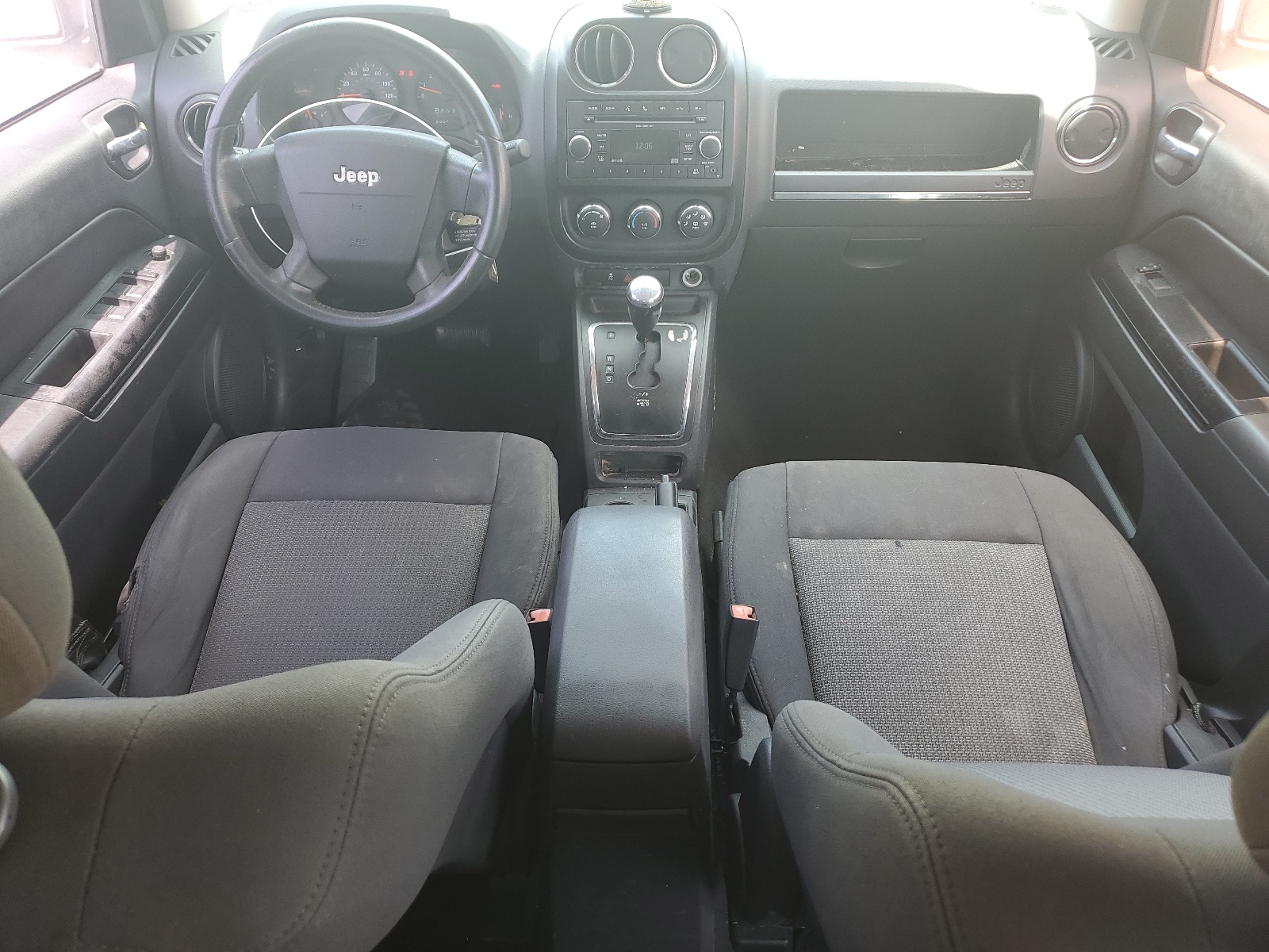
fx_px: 953
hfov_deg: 67.3
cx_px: 634
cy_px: 476
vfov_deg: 53.1
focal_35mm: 26
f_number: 1.5
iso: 52
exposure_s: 1/100
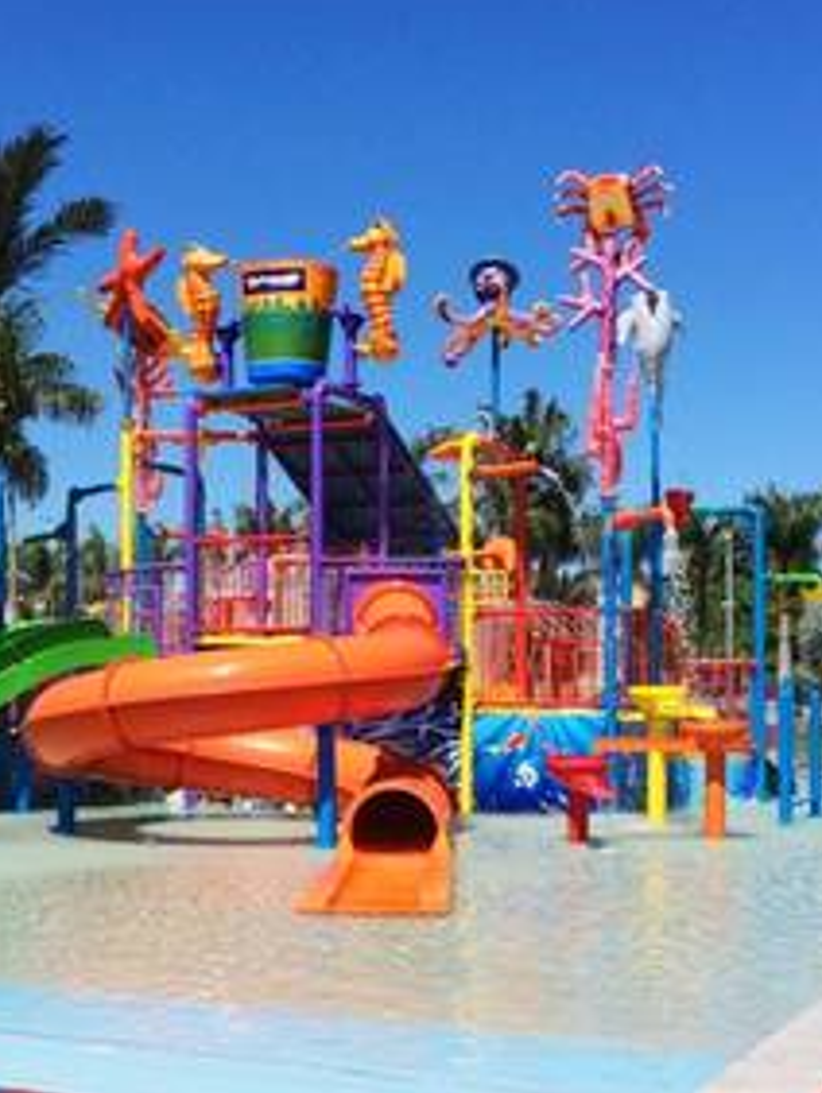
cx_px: 306
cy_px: 663
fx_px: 1612
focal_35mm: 51
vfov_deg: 37.3
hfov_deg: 28.5
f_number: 2.2
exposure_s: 1/3165
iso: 40
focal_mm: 4.12
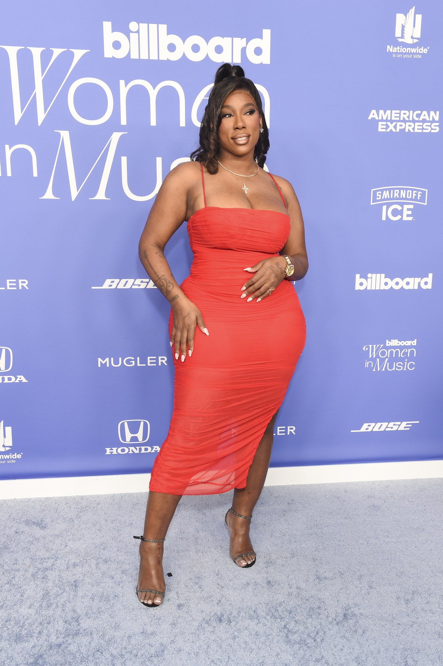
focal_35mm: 35
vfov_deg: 54.5
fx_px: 647
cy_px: 333
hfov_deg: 37.8
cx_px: 222
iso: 1600
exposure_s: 1/200
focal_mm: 35
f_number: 7.1
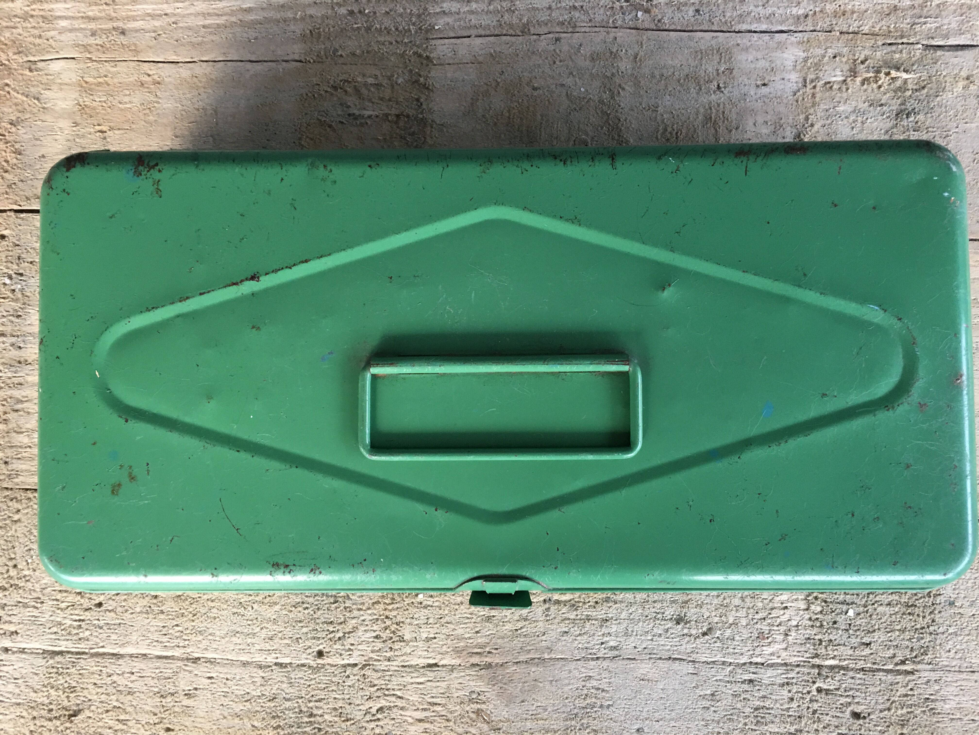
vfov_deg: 48.2
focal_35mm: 29
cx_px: 490
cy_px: 368
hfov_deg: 61.7
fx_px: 820
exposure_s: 1/17
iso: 64
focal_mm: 4.15
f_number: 2.2
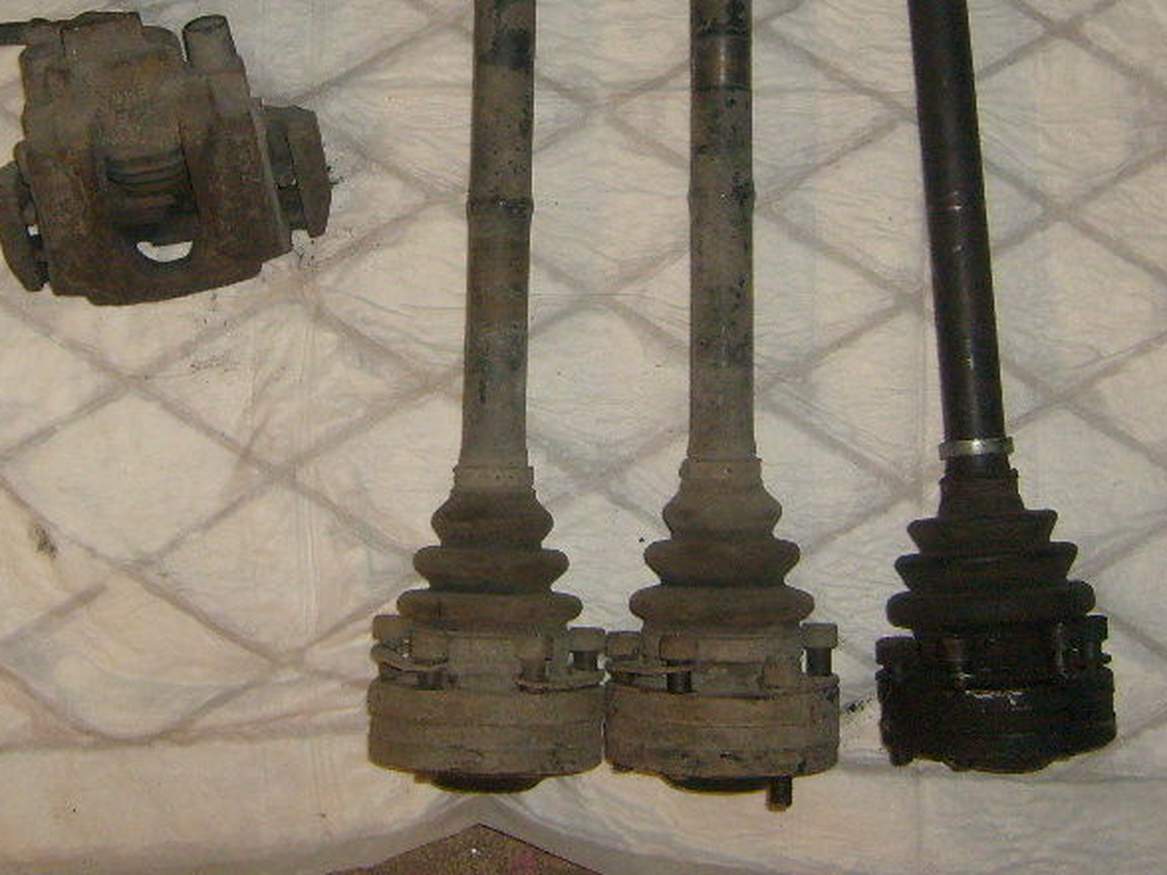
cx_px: 510
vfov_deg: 23.5
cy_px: 129
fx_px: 2056
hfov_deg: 31.6
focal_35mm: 61
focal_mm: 5.8
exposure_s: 1/45
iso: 100
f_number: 2.8
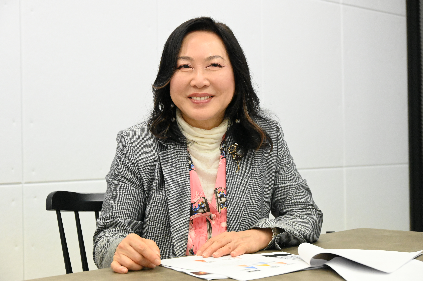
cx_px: 212
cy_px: 140
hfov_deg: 31.0
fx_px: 763
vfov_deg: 20.9
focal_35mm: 65
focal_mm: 65
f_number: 6.3
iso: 16000
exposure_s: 1/640
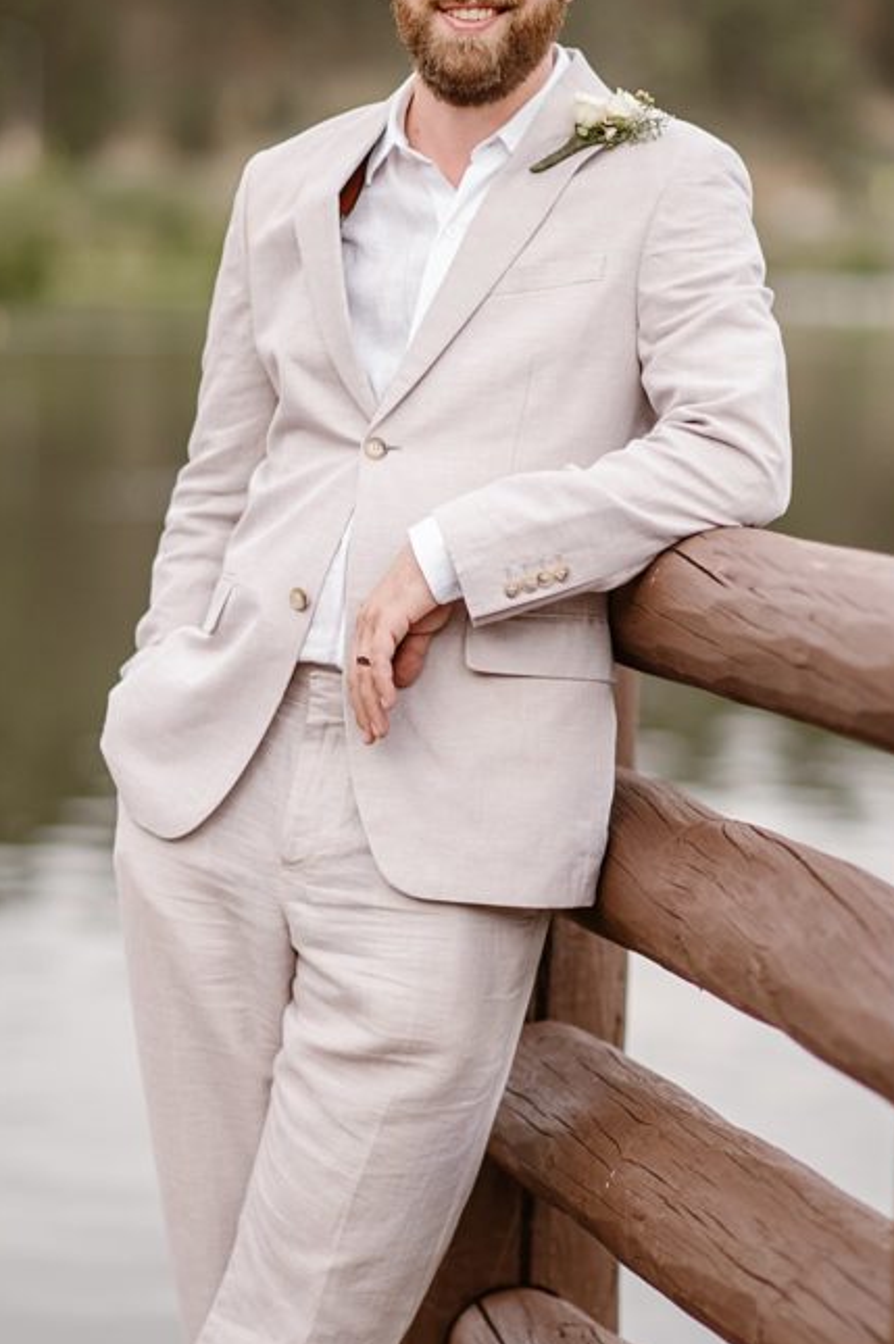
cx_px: 467
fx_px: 5036
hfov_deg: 10.1
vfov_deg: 15.2
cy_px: 688
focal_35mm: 135
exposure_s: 1/2500
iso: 200
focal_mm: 85
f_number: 1.6
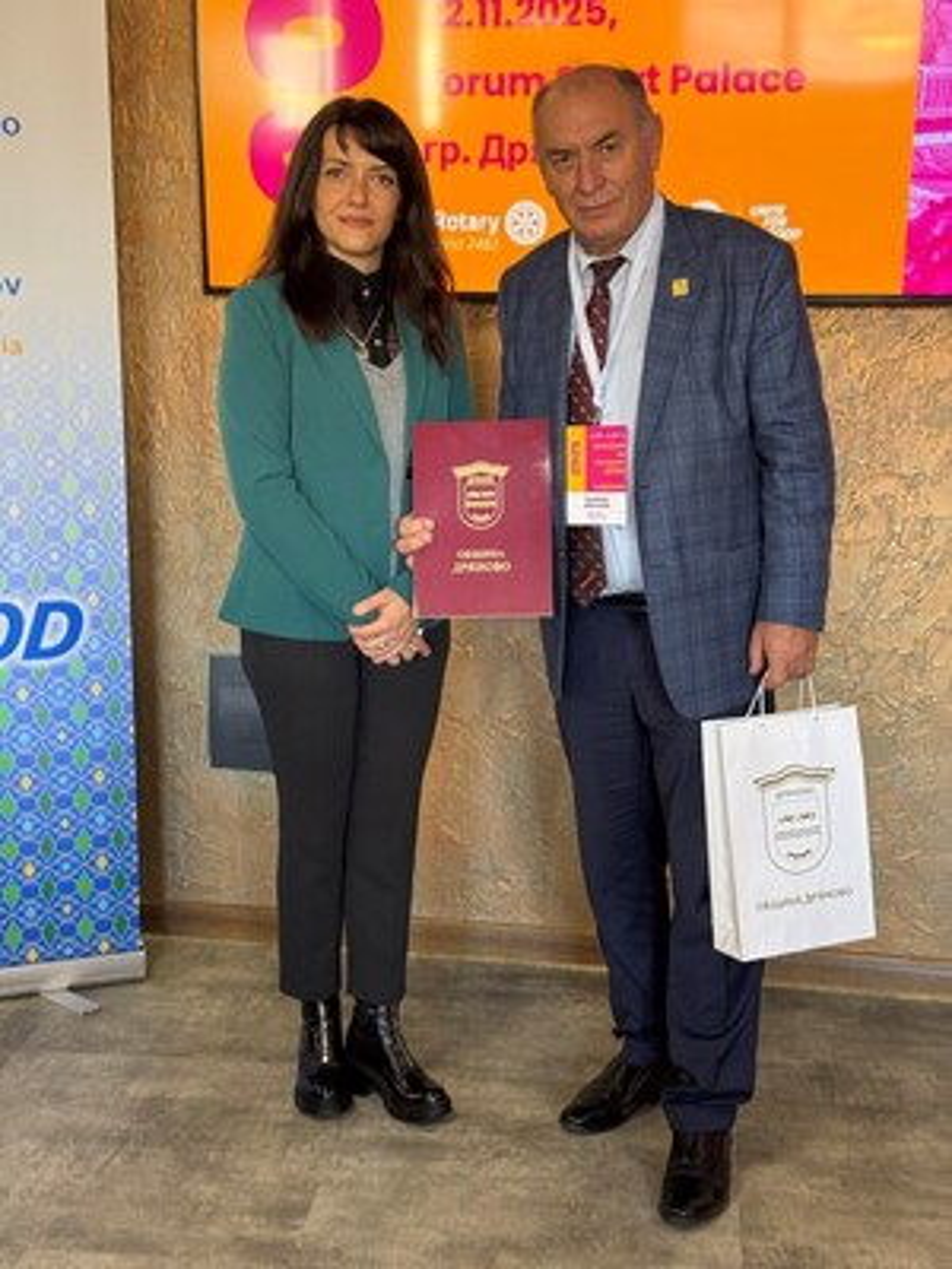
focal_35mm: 48
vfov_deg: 39.7
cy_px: 634
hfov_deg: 30.3
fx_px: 1760
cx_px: 476
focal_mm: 6.76
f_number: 1.78
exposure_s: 1/38
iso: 250
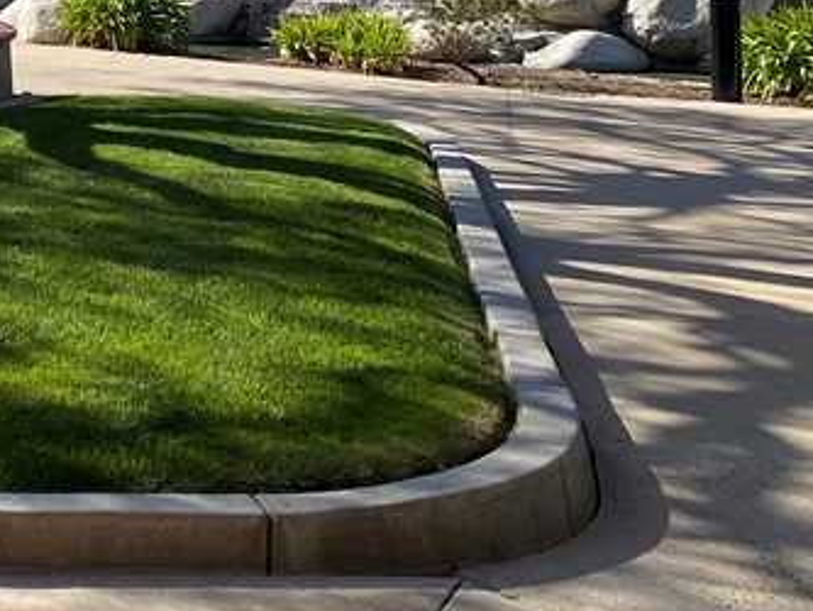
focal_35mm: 80
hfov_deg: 21.1
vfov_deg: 17.0
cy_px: -244
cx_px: -359
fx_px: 1880
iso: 32
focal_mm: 4.25
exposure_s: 1/1653
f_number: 1.8
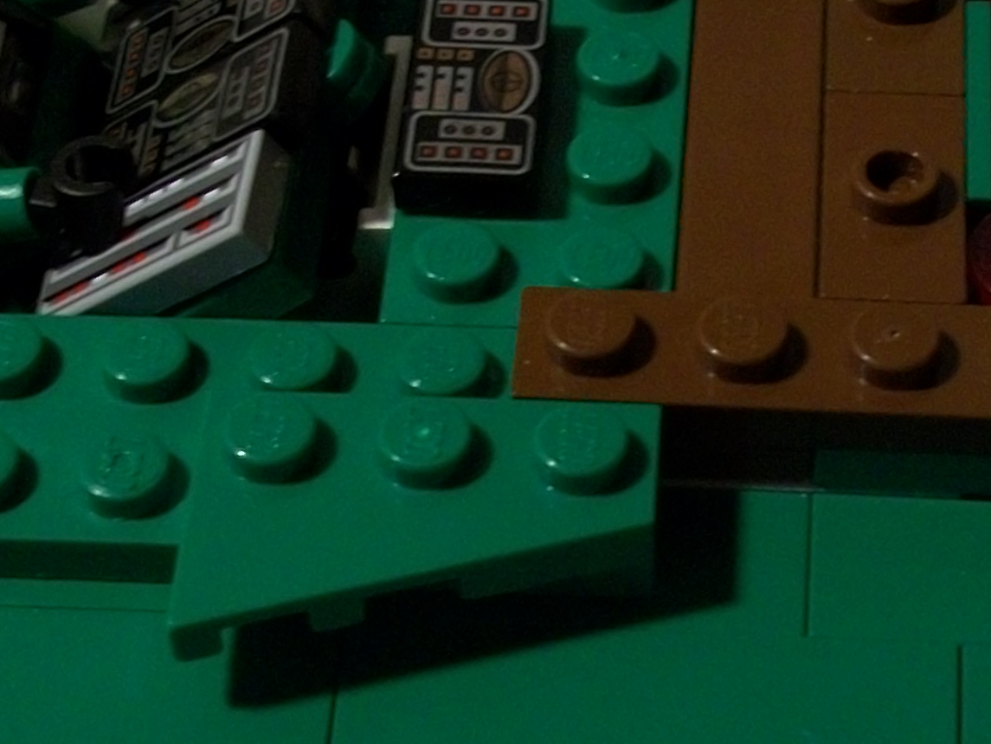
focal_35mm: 112
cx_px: 653
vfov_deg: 12.8
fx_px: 3207
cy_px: 952
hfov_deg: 17.5
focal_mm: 6.3
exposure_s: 1/30
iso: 158
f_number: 3.1
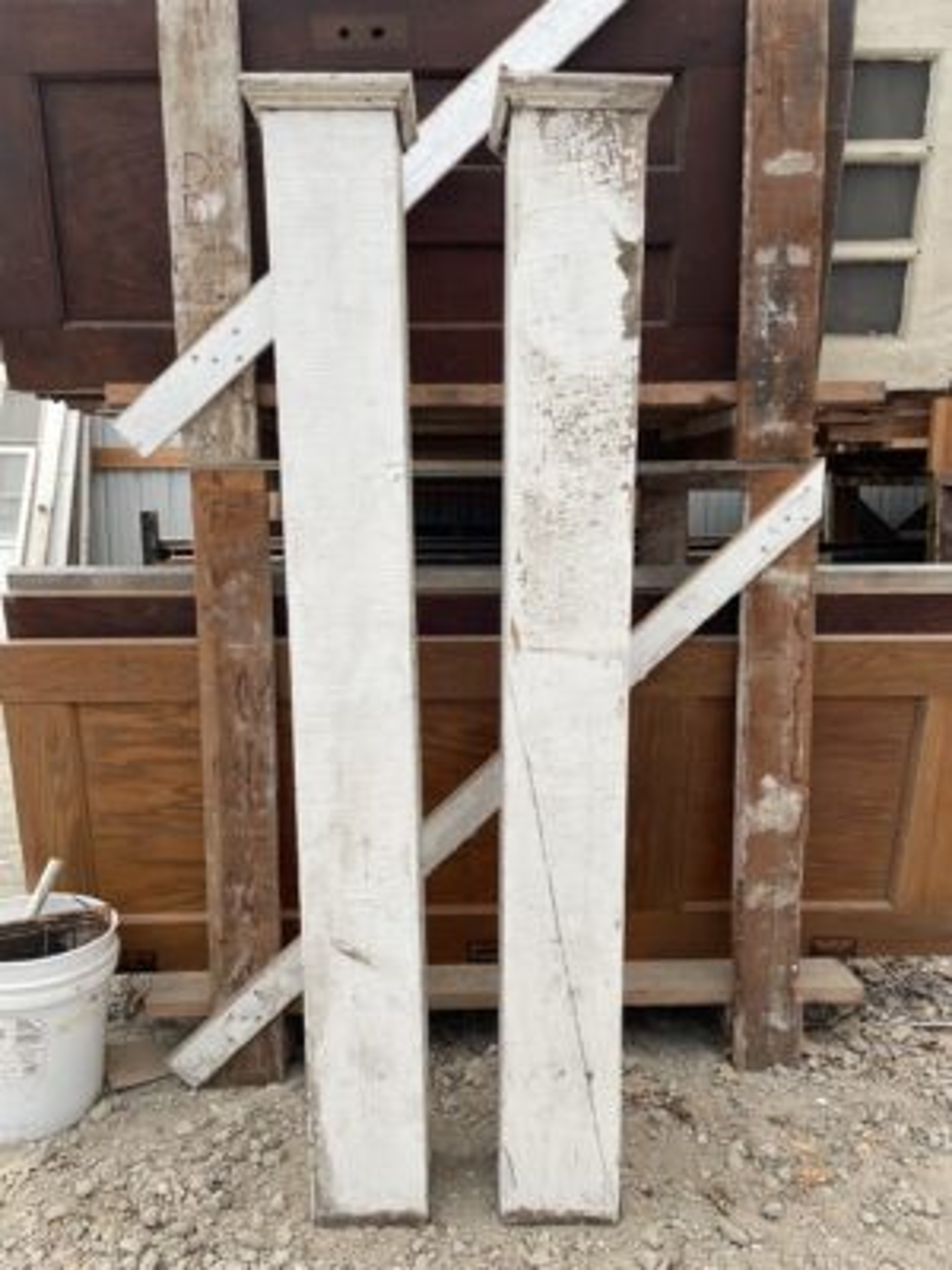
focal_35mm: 26
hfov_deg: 53.1
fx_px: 953
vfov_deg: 67.3
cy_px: 635
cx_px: 476
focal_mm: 4.2
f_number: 1.6
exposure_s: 1/188
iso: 32
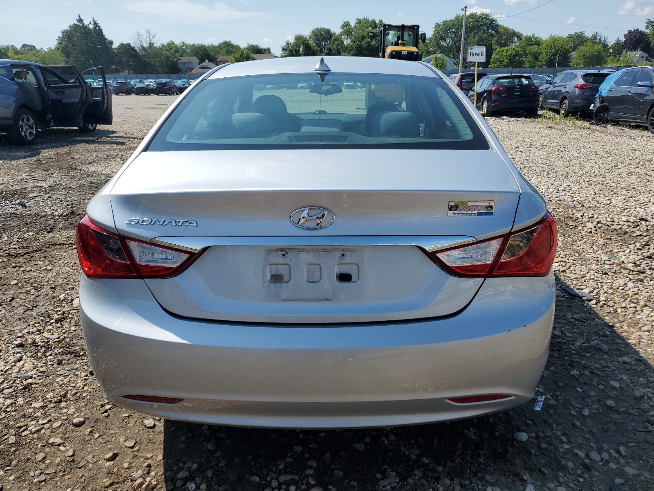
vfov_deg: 53.1
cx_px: 327
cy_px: 246
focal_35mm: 26
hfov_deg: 67.3
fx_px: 491
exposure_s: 1/5000
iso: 50
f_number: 1.5
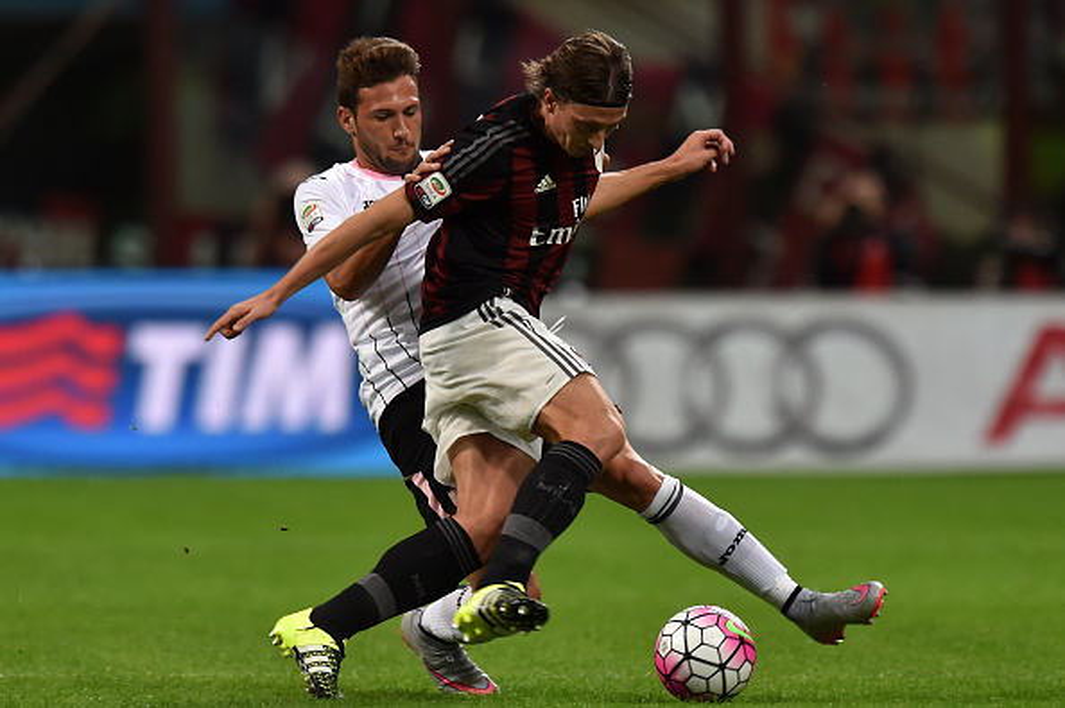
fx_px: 16257
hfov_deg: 3.8
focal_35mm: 550
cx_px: 532
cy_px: 354
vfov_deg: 2.5
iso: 2000
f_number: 4
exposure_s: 1/800
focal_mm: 550
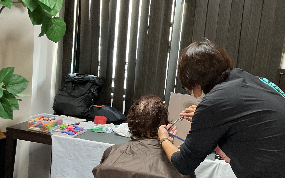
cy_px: 132
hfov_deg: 32.3
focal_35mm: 63
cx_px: 174
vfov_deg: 20.5
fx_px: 489
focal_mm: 3
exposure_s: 1/50
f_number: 1.8
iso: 160
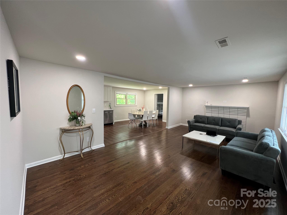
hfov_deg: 106.2
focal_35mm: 13
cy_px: 108
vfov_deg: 89.9
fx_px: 108
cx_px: 144
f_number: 1.8
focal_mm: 1.57
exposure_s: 1/60
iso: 160
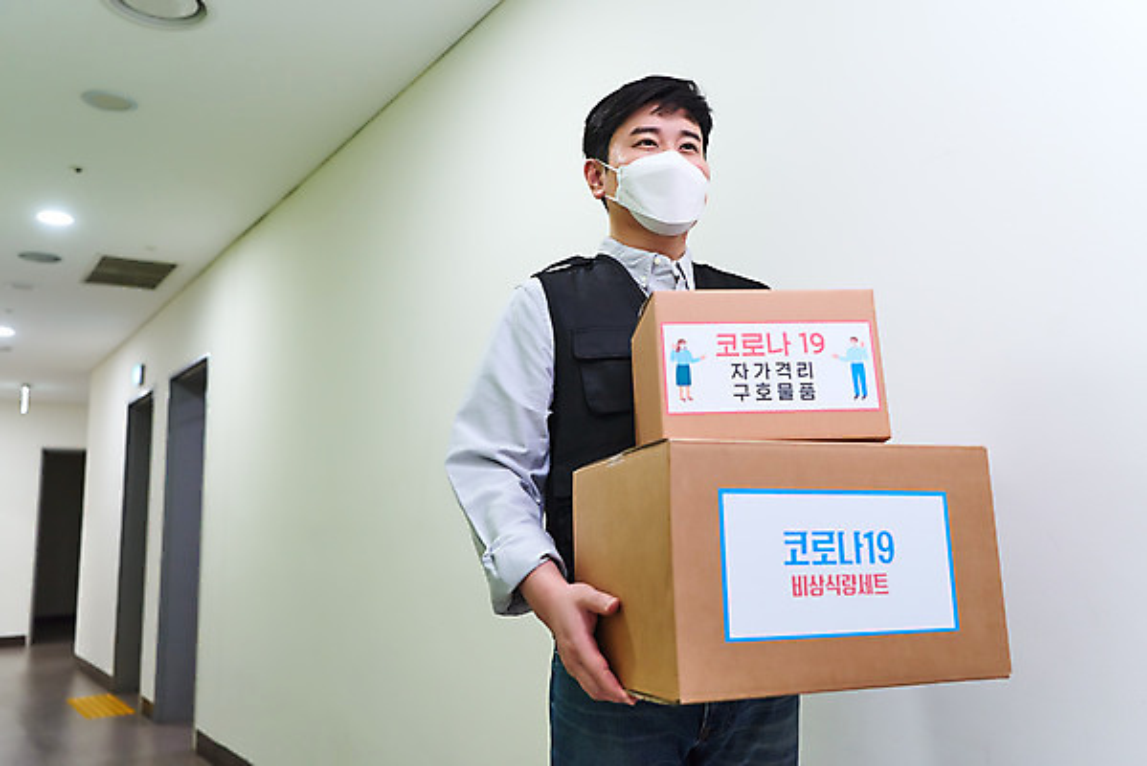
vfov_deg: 45.0
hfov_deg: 63.6
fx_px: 924
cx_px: 574
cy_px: 383
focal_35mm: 29
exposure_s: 1/125
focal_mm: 29
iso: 500
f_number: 3.2
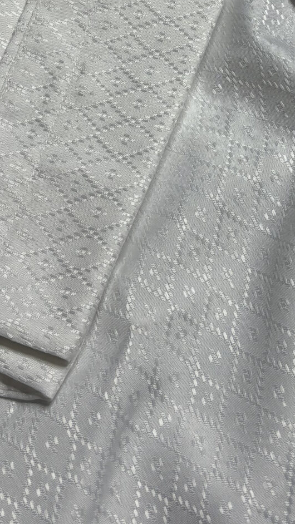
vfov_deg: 26.8
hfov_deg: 15.6
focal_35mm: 77
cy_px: 81
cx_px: 231
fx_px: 1071
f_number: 1.6
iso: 32
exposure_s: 1/111
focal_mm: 5.96
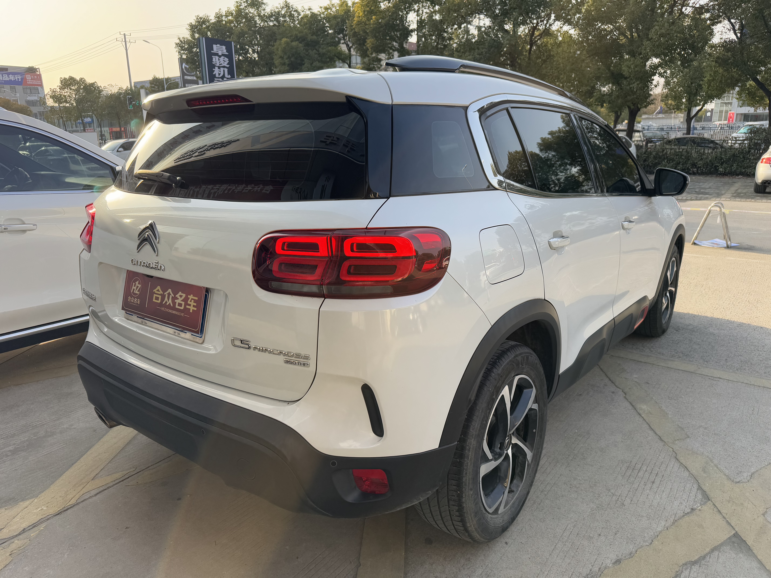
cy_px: 289
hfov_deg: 71.6
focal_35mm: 24
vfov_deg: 56.8
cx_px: 386
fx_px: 535
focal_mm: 6.76
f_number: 1.78
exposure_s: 1/912
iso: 80
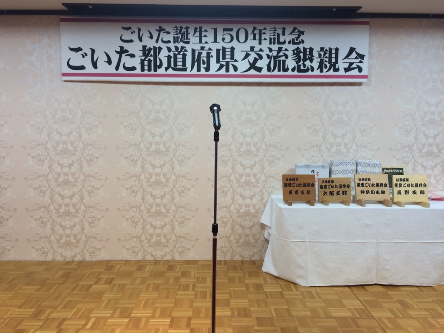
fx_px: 372
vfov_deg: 48.2
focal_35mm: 29
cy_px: 166
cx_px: 222
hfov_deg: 61.7
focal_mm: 4.15
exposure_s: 1/60
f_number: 2.2
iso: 40
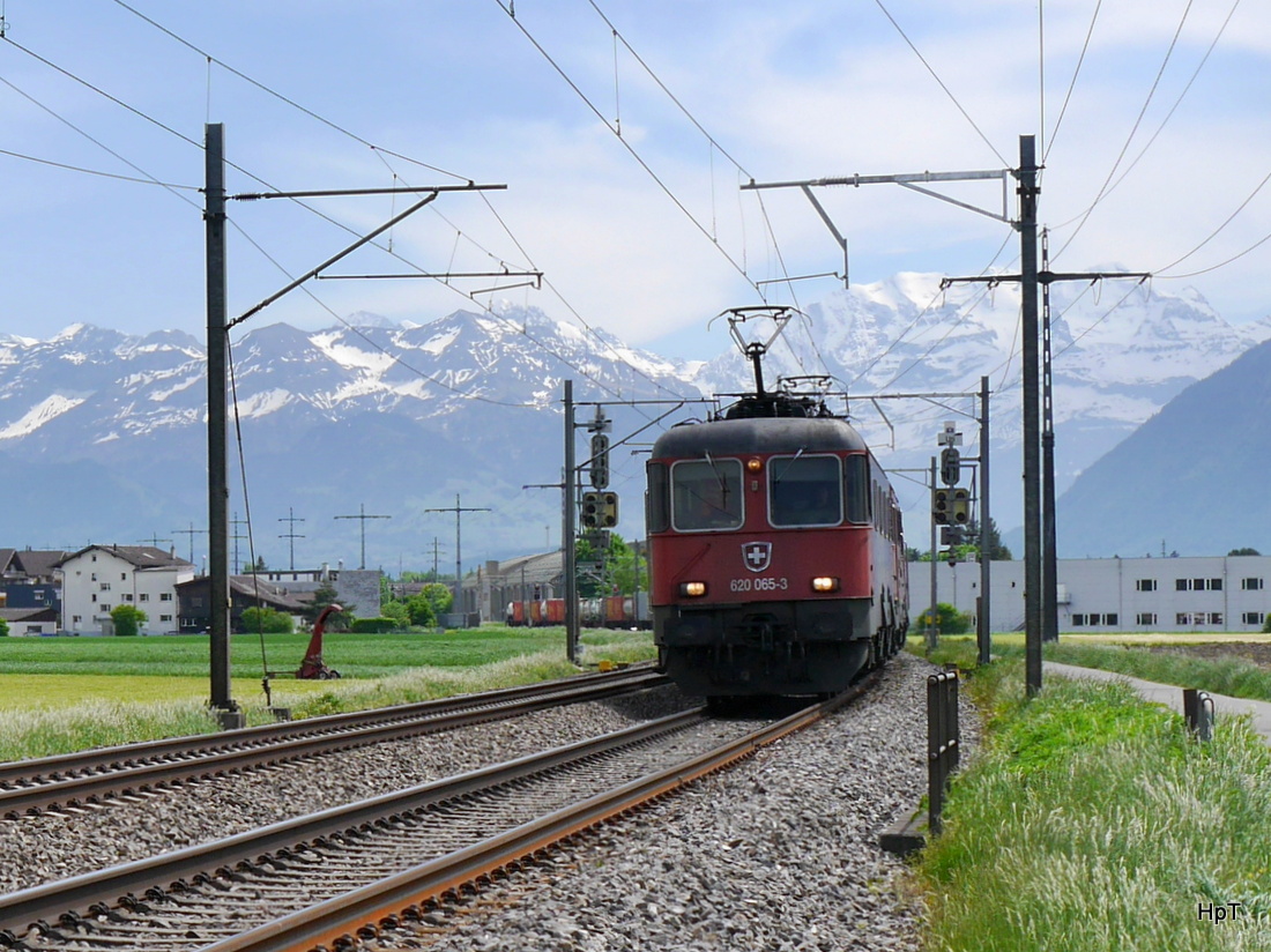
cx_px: 636
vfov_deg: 32.9
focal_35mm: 44
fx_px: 1615
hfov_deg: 43.0
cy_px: 476
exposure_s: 1/400
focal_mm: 22
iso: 160
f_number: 8
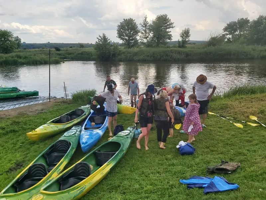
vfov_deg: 53.1
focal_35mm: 26
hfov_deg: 67.3
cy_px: 100
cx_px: 133
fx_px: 200
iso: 64
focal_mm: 3.92
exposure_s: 1/609
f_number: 1.7
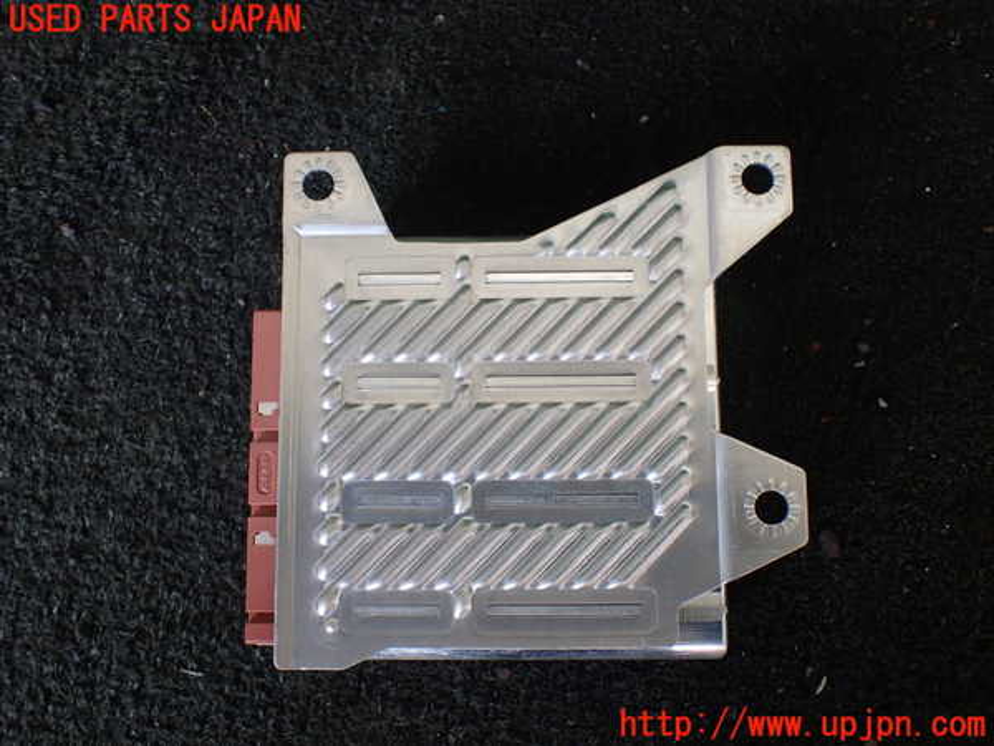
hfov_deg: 60.0
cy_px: 373
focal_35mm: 30
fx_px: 861
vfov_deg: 46.8
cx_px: 497
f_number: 2.3
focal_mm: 5.4
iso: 160
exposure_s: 1/125
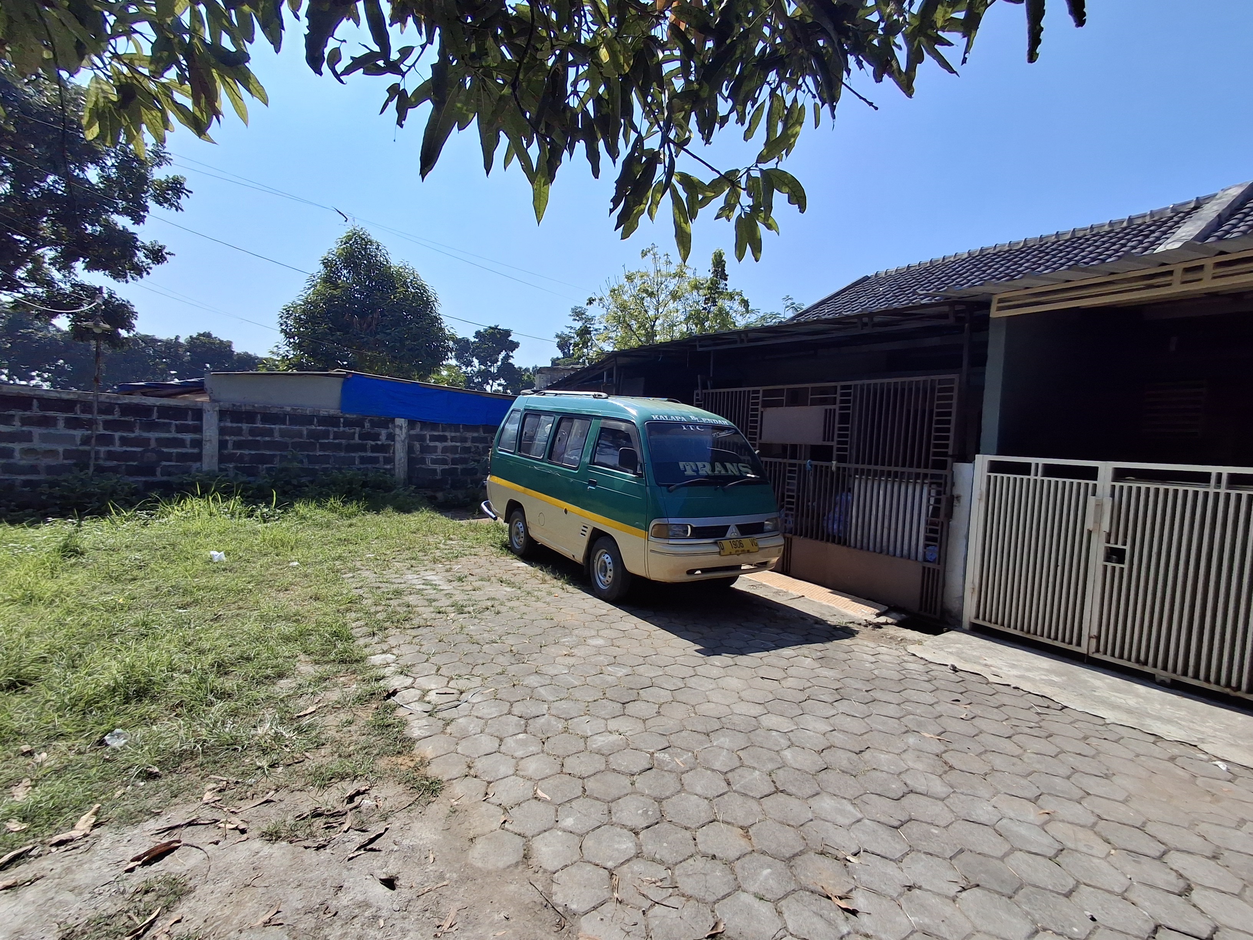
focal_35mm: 16
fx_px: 579
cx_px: 626
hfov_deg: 94.5
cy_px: 470
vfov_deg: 78.1
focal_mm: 1.64
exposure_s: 1/2457
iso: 40
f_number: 2.2
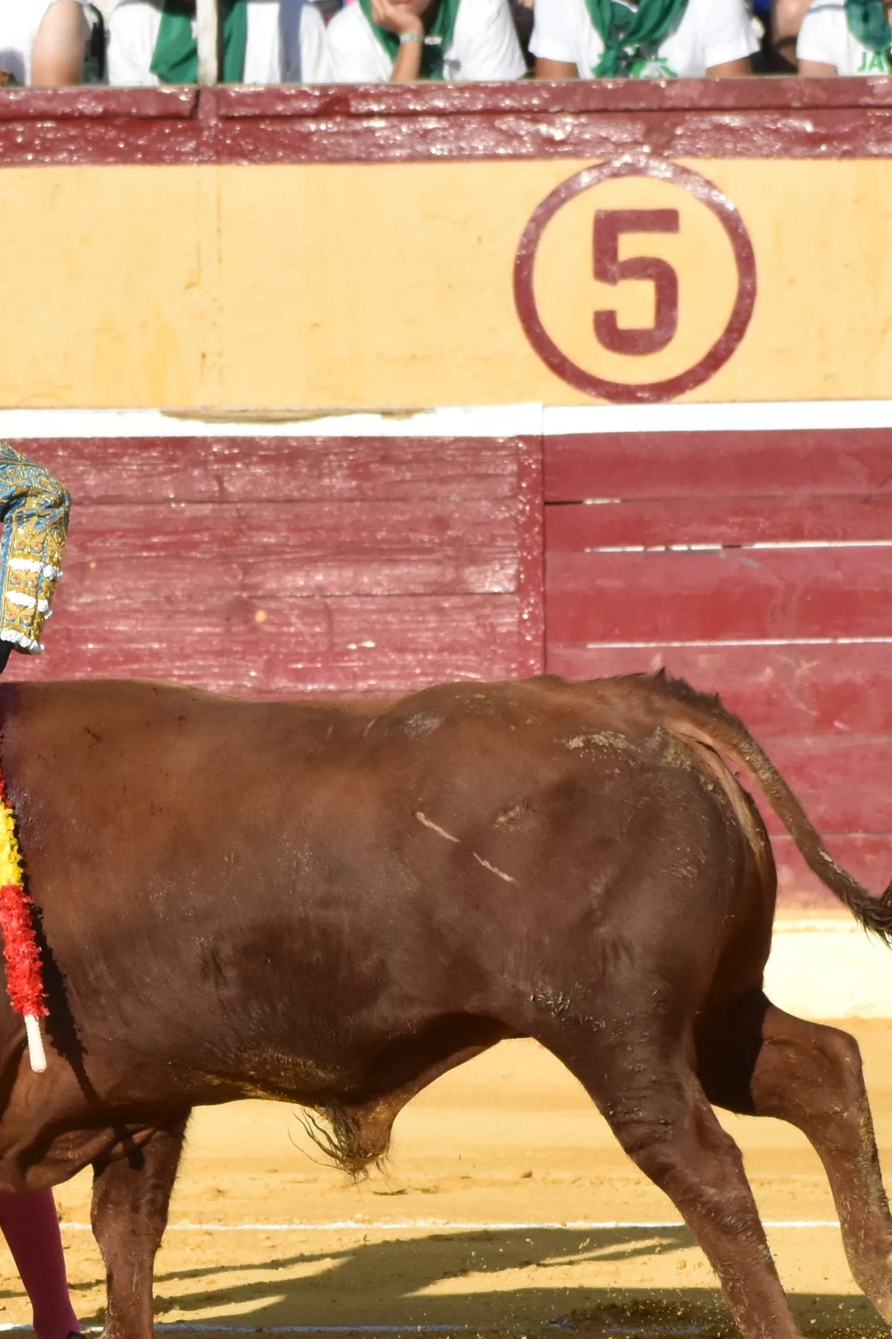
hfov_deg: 2.4
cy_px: 979
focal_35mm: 572
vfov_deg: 3.6
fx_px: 21277
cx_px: 46
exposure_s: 1/3200
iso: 800
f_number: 7.1
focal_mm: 135
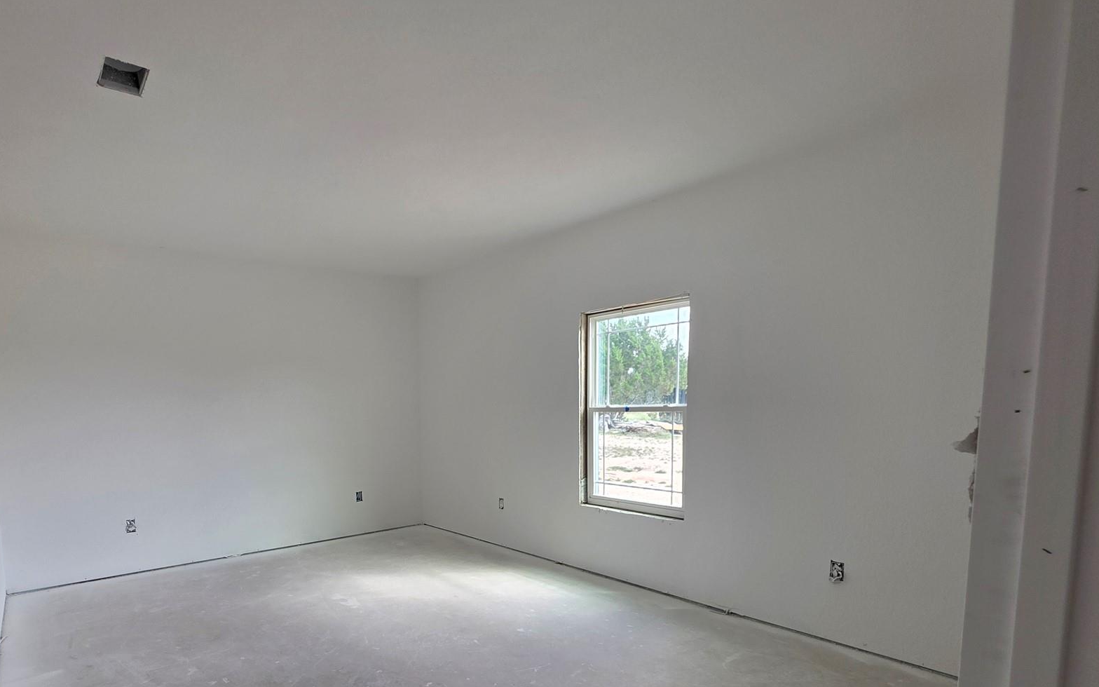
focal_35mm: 18
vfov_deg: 63.0
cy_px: 469
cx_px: 453
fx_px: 539
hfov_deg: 90.2
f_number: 1.9
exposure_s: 1/120
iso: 50
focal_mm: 2.2
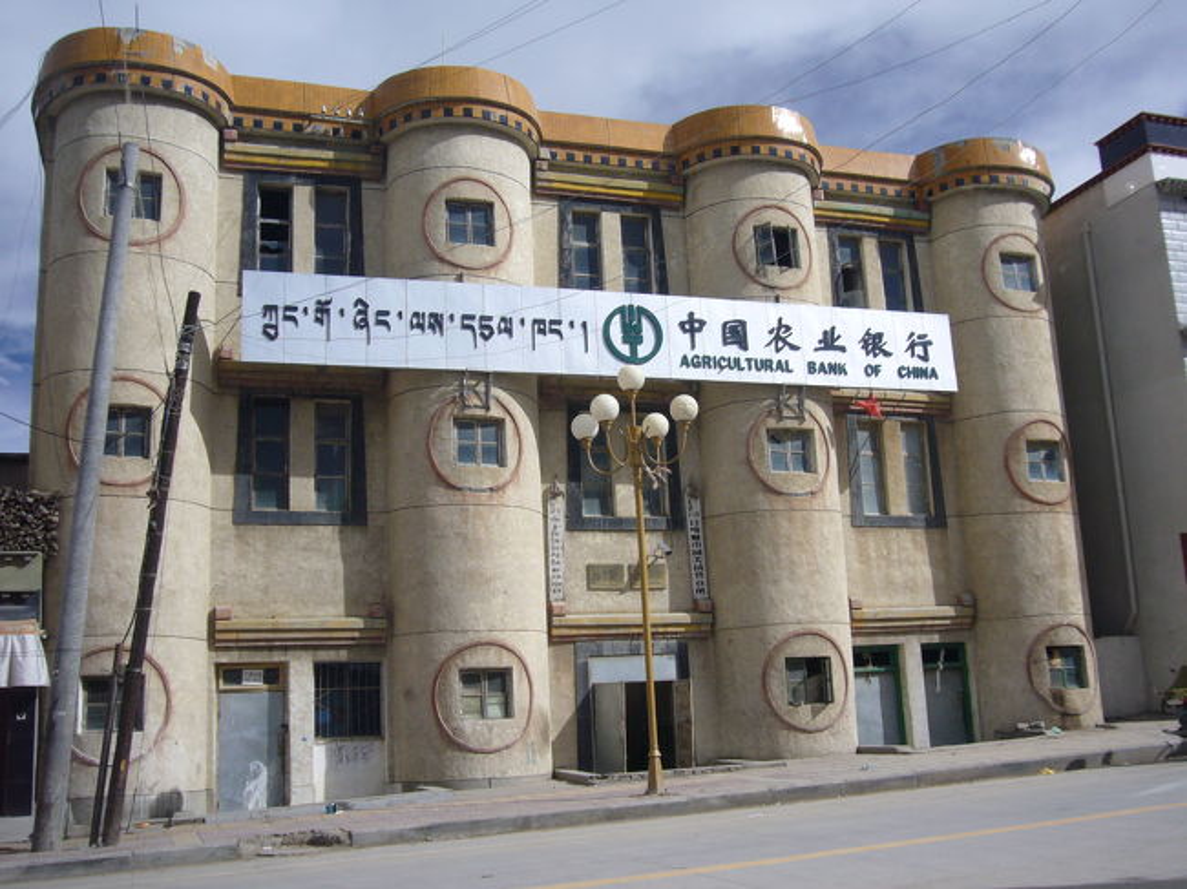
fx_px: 1200
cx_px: 594
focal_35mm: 35
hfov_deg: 52.6
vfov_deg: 40.7
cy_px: 444
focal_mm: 5.7
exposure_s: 1/640
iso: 100
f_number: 6.3
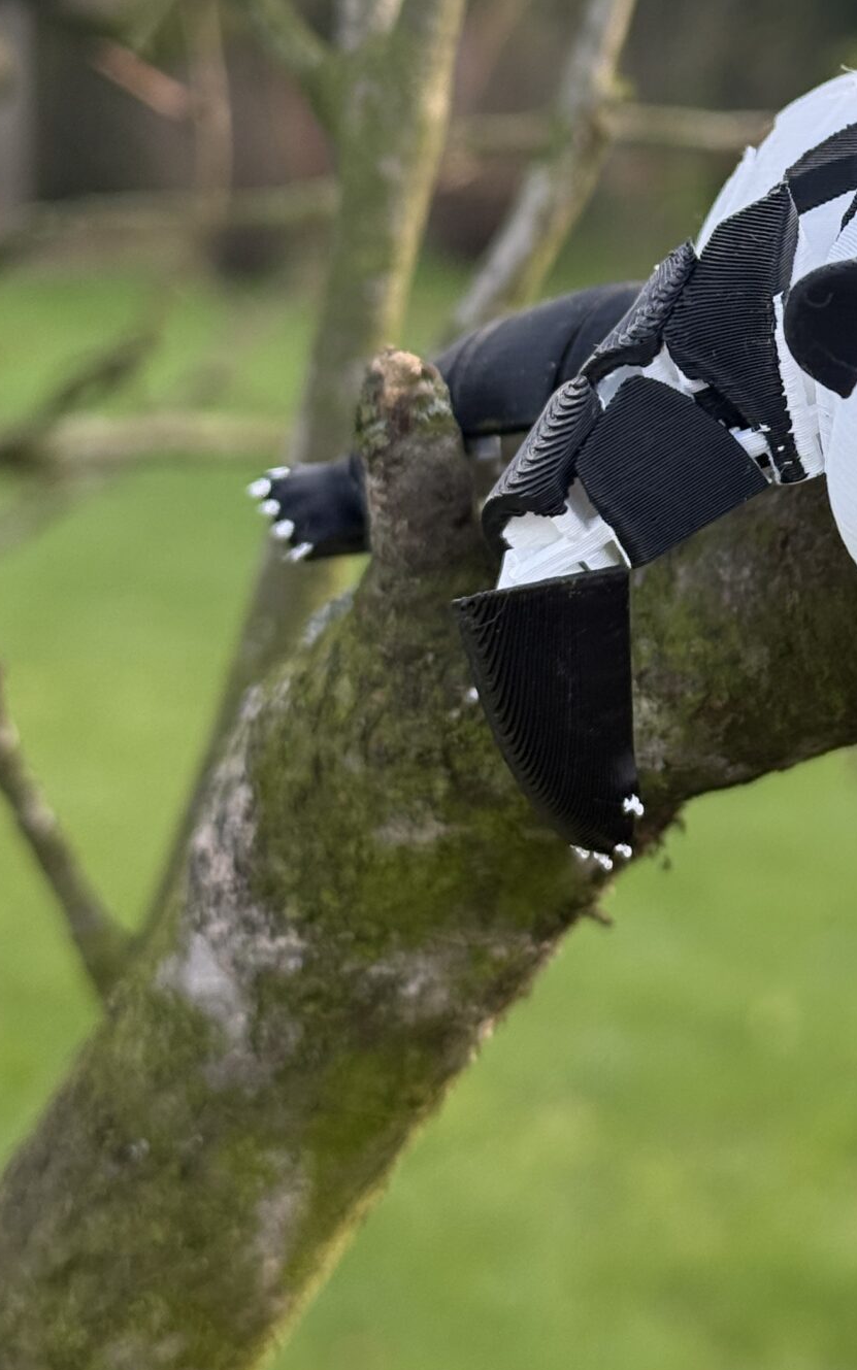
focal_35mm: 98
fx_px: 3661
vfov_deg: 21.0
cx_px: 961
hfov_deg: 13.1
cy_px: 345
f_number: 1.78
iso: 80
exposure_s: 1/352
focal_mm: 6.76
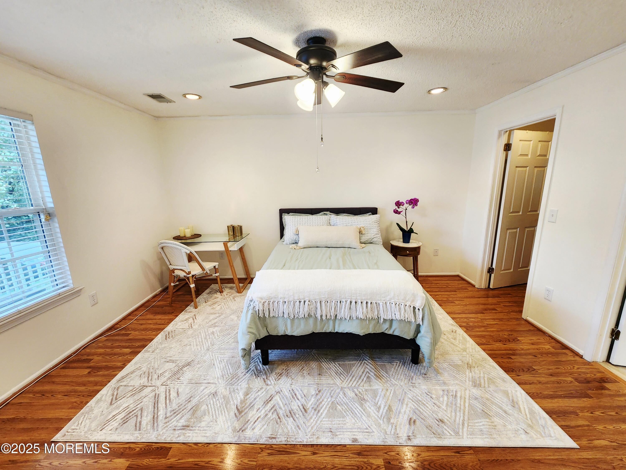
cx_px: 313
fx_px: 235
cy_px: 235
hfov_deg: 106.2
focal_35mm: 13
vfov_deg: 89.9
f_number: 2.2
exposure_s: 1/60.2
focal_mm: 2.2
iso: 200
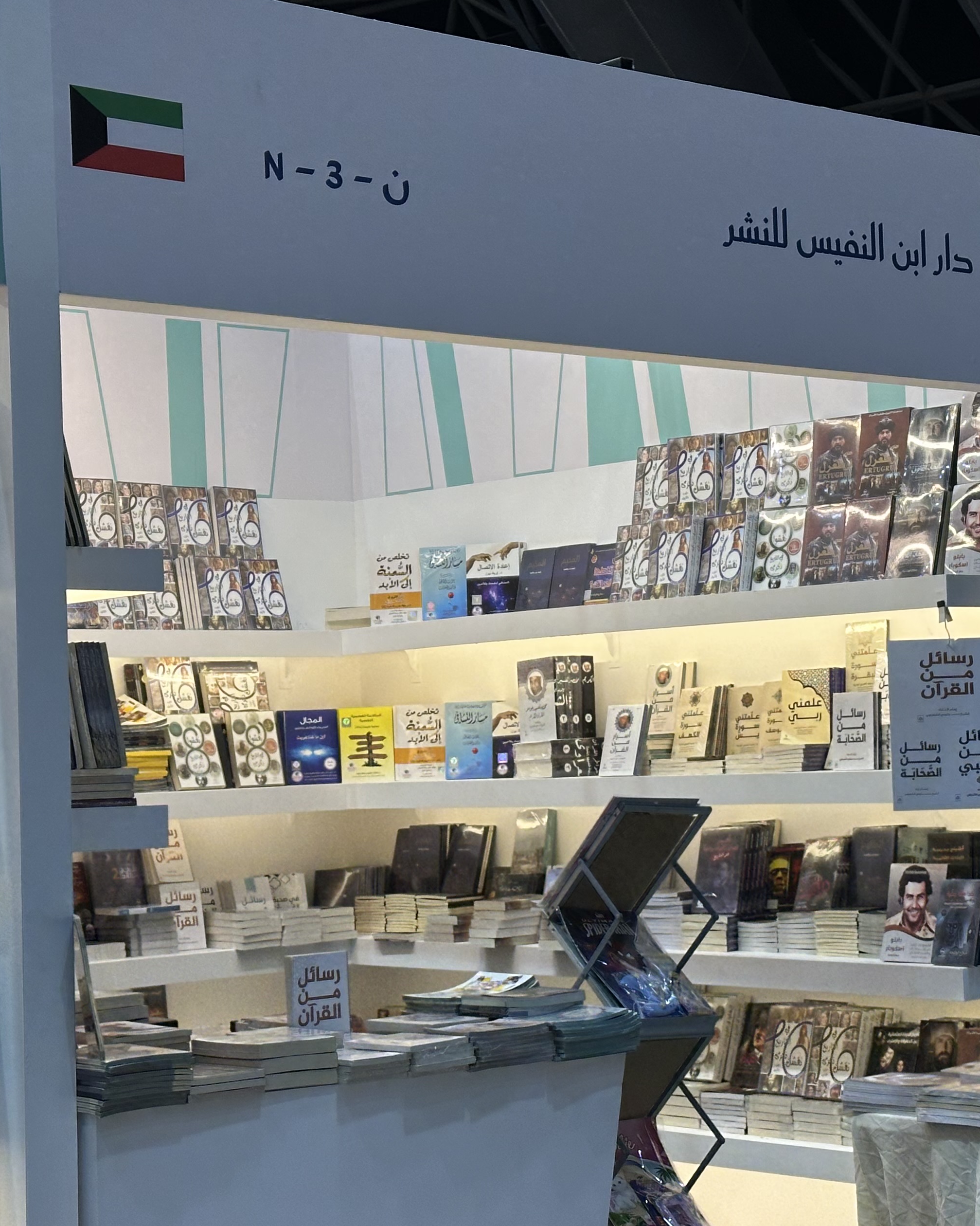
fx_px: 2719
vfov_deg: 25.4
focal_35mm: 75
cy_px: 640
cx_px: 541
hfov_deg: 20.4
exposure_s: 1/120
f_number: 1.78
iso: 80
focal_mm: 6.86
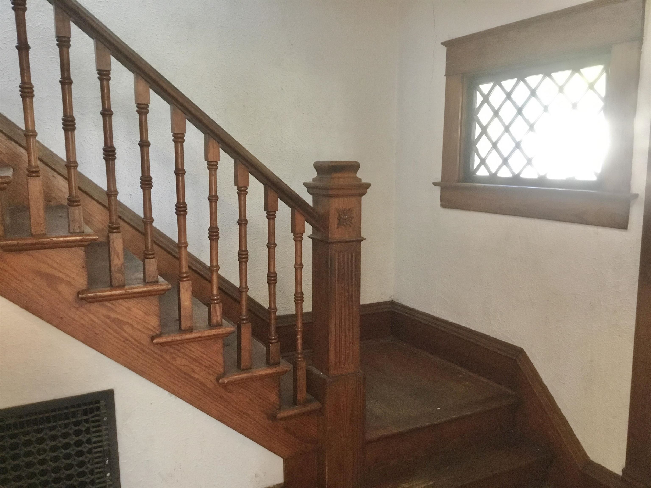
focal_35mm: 31
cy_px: 244
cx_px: 326
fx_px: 583
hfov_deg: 58.4
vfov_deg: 45.4
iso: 160
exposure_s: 1/30
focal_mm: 3.3
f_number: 2.4
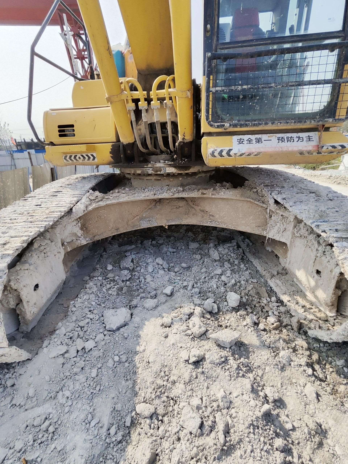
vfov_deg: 94.5
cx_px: 174
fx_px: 214
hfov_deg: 78.1
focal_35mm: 16
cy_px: 232
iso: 50
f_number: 2.2
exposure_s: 1/2500
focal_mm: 1.65
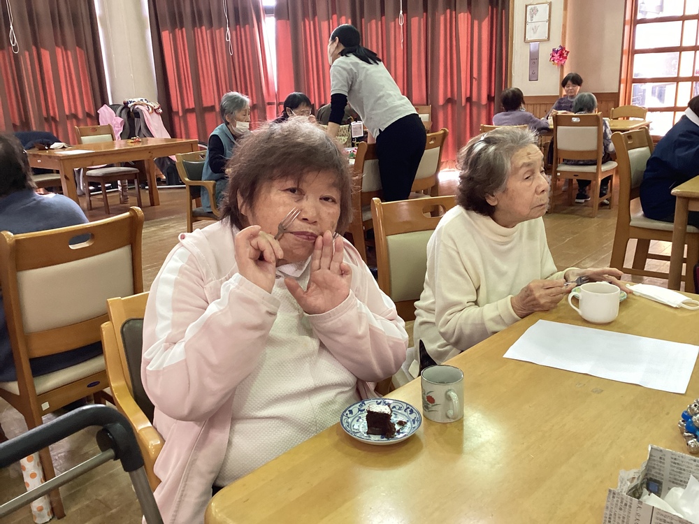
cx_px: 350
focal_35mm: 31
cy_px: 262
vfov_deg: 45.4
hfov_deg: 58.4
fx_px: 626
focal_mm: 3.3
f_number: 2.4
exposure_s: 1/50
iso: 200
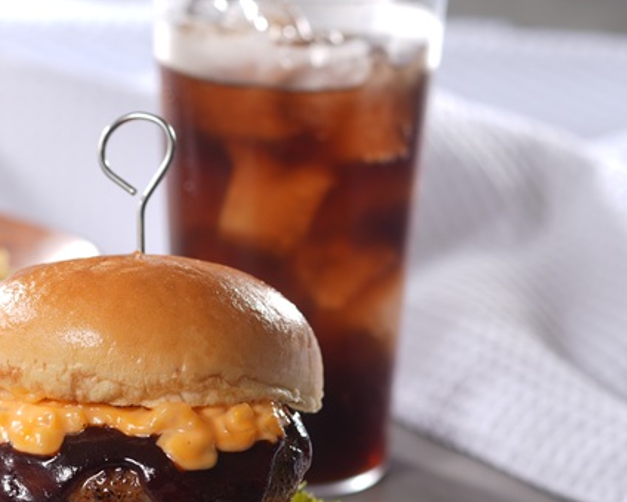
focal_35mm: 199
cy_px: 452
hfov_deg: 9.6
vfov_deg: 7.7
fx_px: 3692
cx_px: -65
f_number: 5.6
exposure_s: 1/125
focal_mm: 90
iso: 64
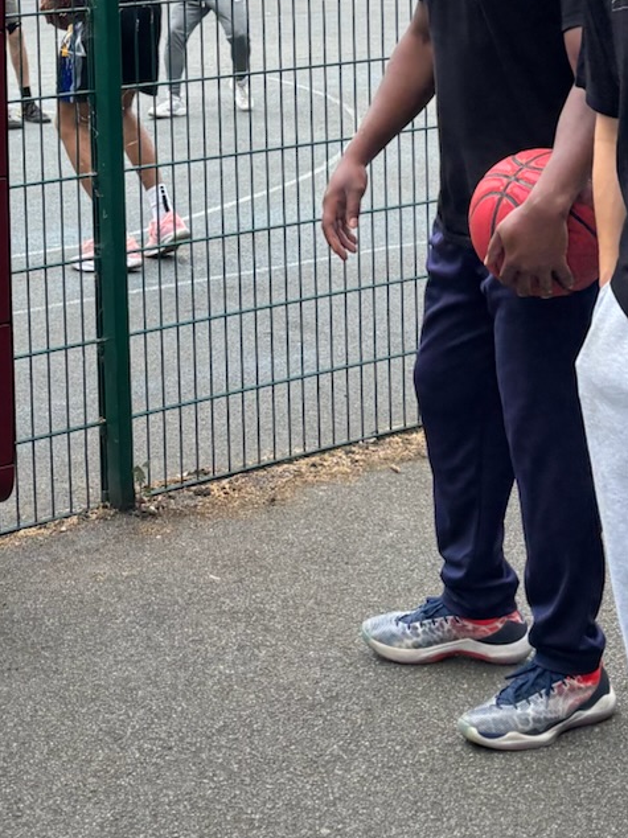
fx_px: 2033
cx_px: 83
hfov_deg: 17.3
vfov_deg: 22.5
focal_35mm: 84
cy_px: 12
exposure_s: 1/5348
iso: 50
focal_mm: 5.96
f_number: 1.6
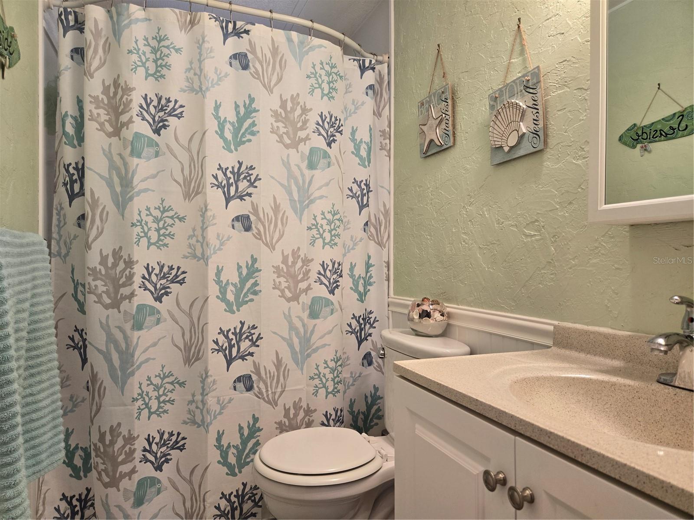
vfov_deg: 58.9
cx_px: 347
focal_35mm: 23
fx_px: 461
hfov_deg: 73.9
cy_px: 260
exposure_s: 1/120
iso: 125
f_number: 1.8
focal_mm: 5.4
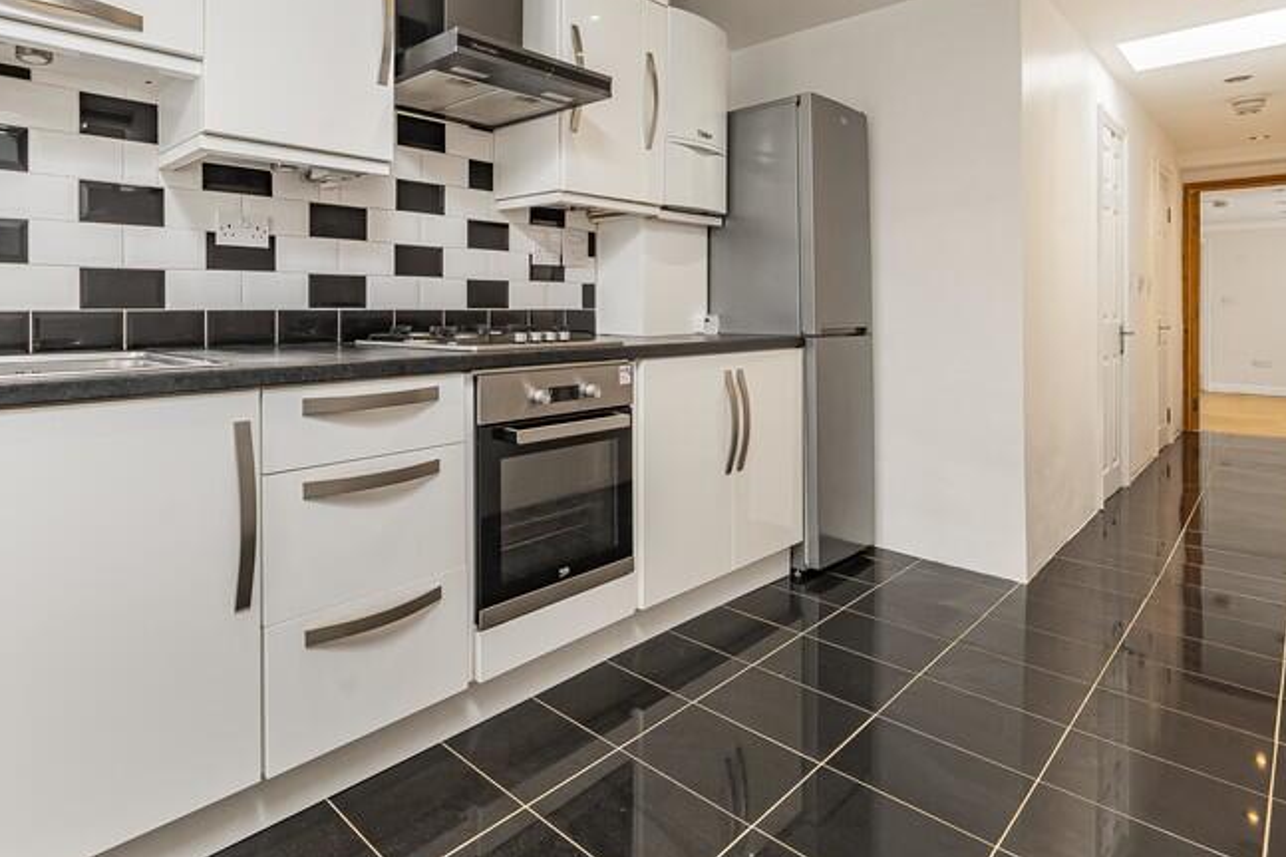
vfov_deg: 63.5
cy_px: 313
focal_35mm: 19
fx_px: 679
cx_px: 413
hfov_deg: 83.5
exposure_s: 1/10
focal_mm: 12
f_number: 9
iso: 320
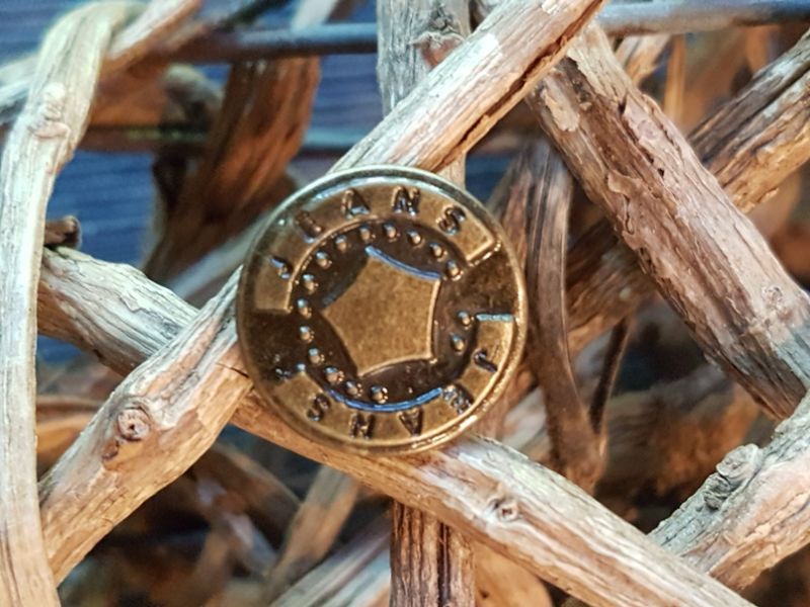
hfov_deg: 67.3
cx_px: 405
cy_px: 304
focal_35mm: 26
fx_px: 608
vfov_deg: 53.1
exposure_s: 1/50
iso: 640
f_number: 1.7
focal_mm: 4.2
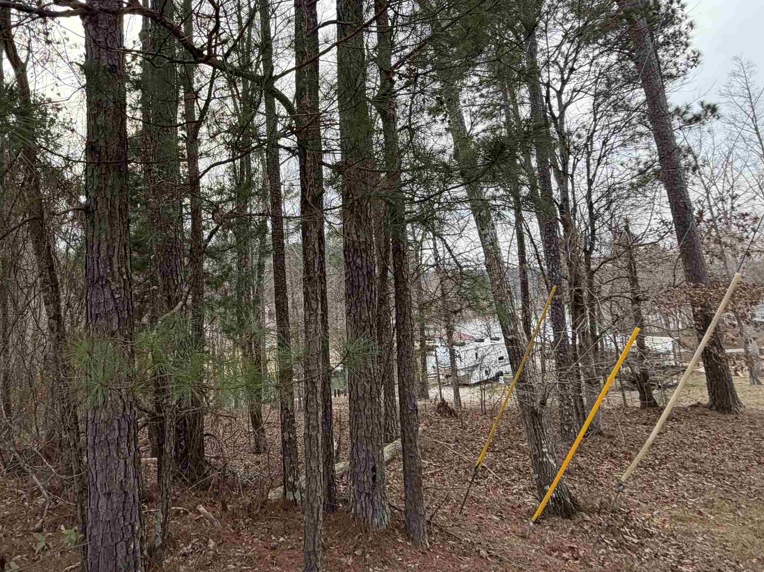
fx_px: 508
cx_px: 270
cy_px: 198
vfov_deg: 57.8
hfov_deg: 72.2
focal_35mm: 23
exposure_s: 1/121
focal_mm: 2.22
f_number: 2.2
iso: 80
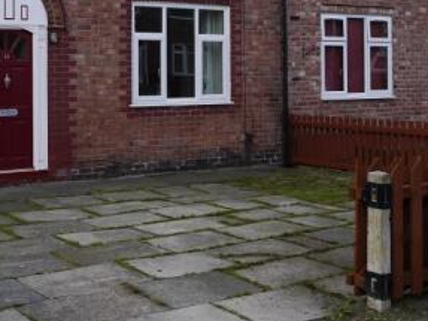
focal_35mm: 61
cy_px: 49
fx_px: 754
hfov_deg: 30.7
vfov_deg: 23.5
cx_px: 72
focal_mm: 15
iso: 160
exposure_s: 1/320
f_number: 5.6
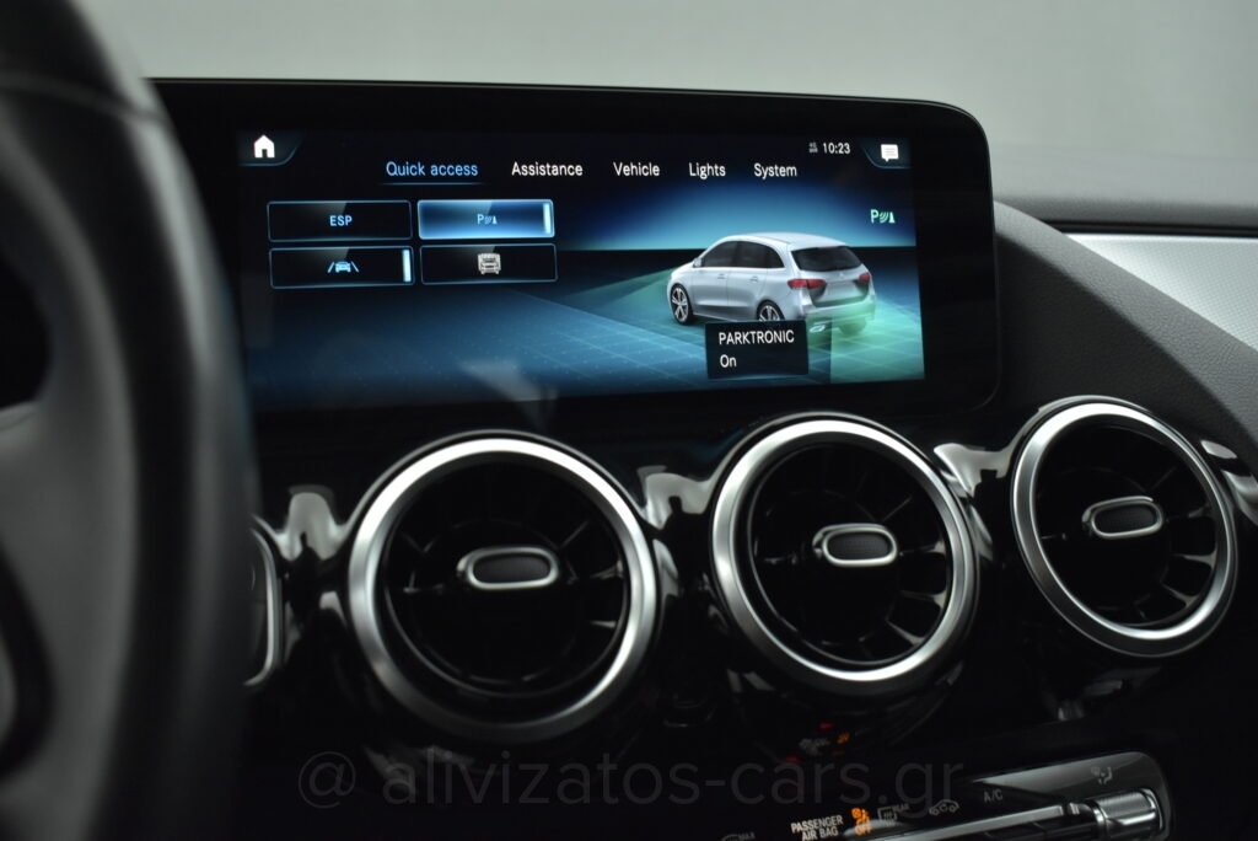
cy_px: 420
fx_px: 1206
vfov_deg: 38.4
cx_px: 629
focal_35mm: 34
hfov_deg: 55.1
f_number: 3.8
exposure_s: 1/100
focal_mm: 23
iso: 1600
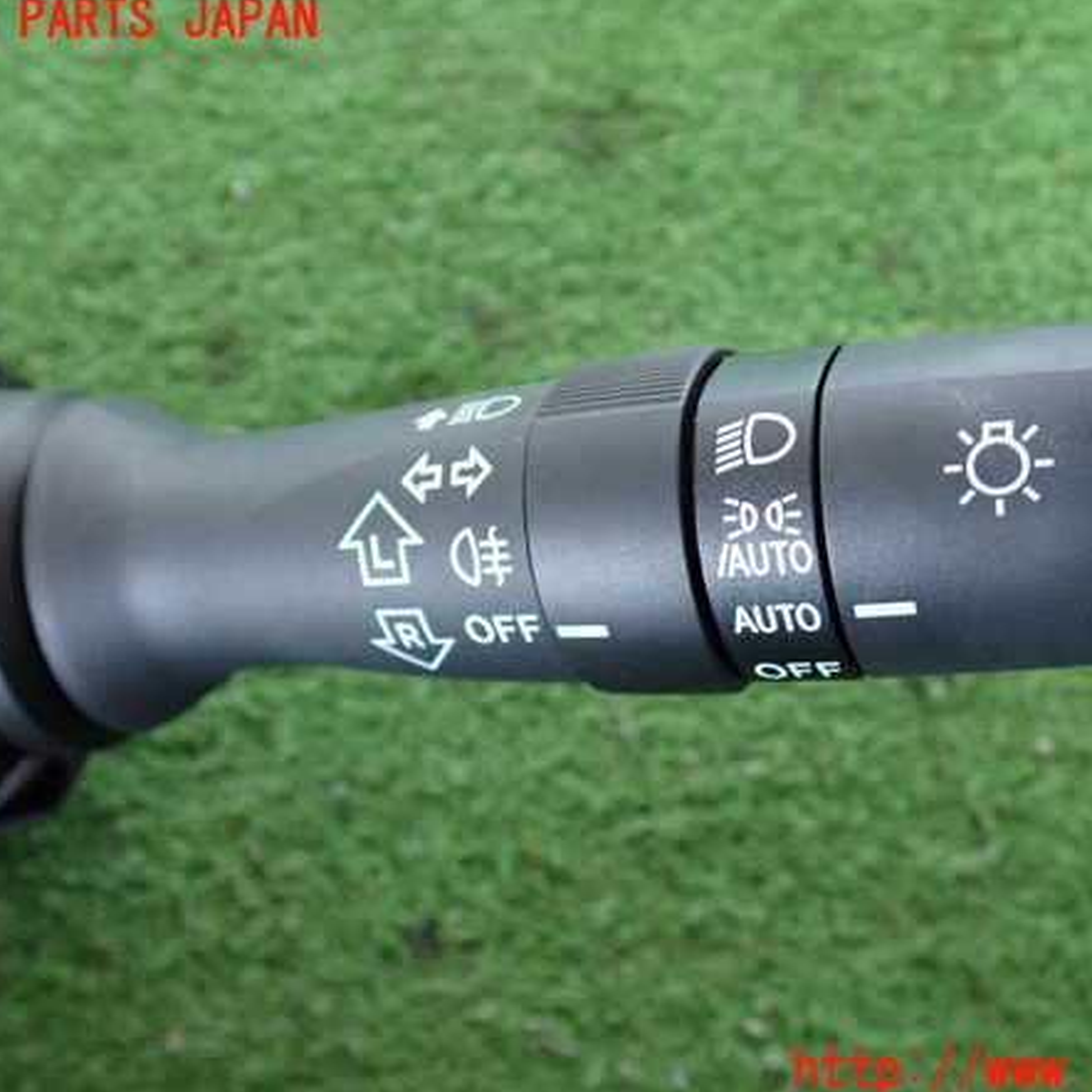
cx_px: 610
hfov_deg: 46.0
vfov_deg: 46.0
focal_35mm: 36
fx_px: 1285
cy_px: 546
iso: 640
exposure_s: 1/30
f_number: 2.3
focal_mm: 5.4
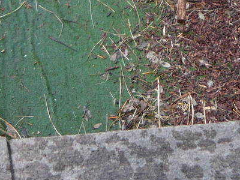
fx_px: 915
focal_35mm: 132
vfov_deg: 10.5
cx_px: 119
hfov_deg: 14.9
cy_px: -152
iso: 100
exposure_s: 1/50
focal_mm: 5.5
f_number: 2.8
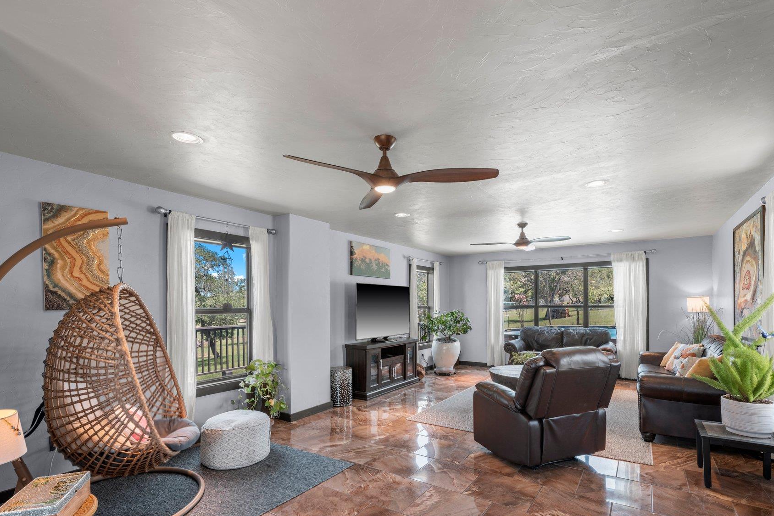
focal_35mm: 17
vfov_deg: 69.8
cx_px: 396
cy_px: 307
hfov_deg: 93.3
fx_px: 365
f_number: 8
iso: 100
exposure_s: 1/13
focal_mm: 14
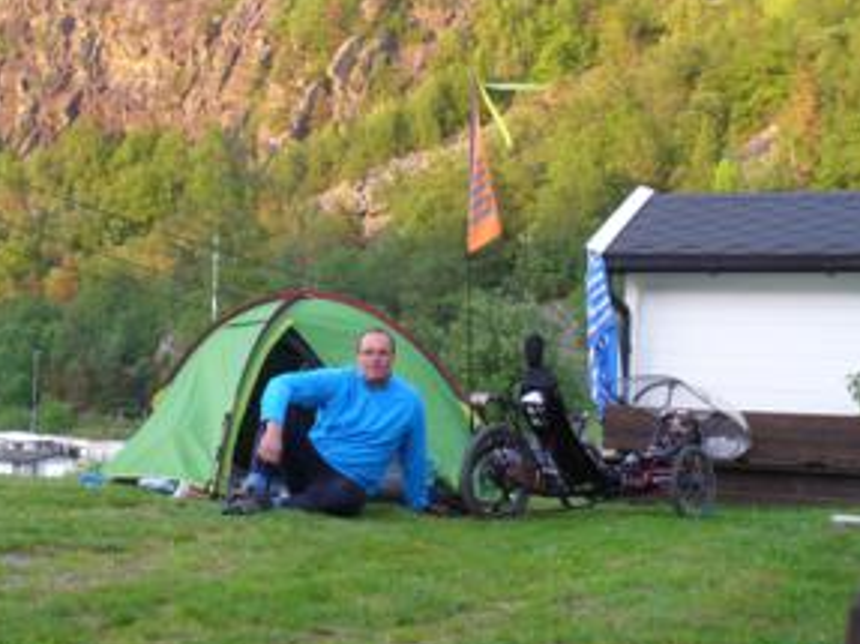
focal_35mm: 49
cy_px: 301
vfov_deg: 29.6
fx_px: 1217
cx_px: 455
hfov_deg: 38.9
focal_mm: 6.1
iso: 64
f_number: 2.8
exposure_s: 1/50
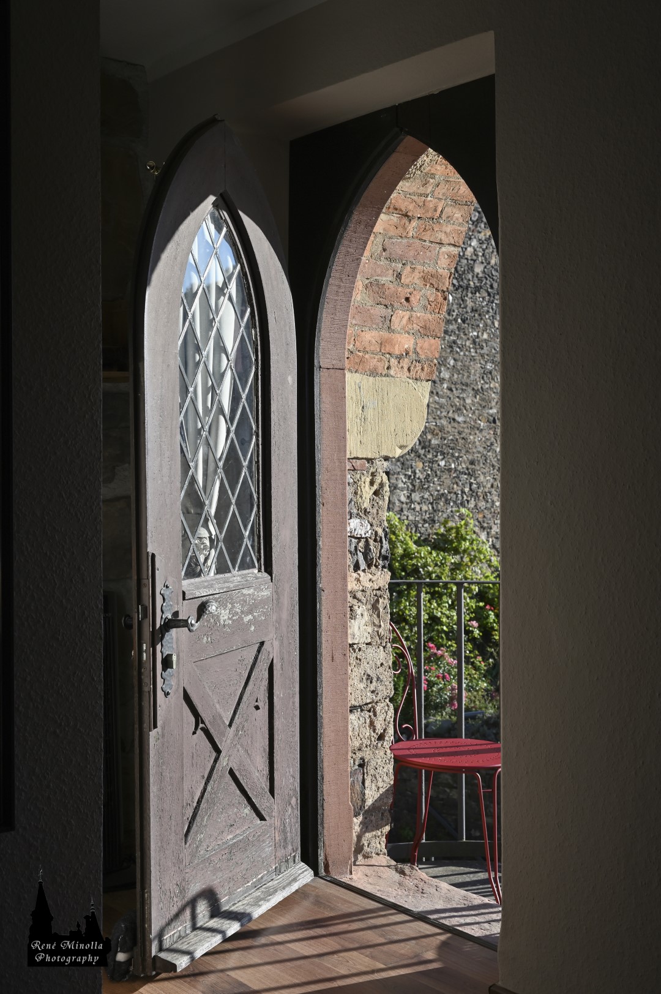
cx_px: 330
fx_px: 1241
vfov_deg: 43.6
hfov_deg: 29.8
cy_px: 497
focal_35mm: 45
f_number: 9
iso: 200
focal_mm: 45
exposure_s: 1/320
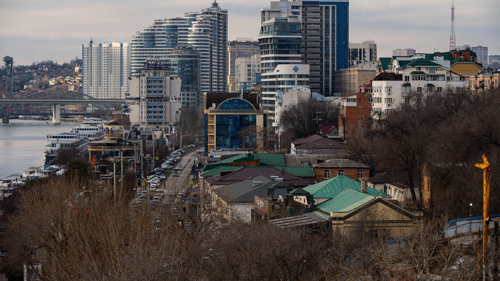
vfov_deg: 10.9
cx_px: 251
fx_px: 1471
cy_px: 115
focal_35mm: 111
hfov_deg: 19.3
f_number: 6.3
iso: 200
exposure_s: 1/640
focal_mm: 105
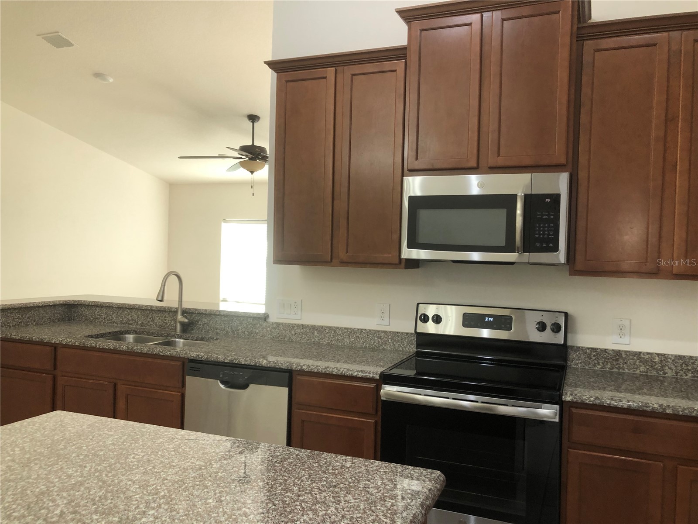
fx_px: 565
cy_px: 262
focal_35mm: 28
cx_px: 349
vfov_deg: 49.7
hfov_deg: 63.4
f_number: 1.8
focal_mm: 3.99
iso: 32
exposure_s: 1/24
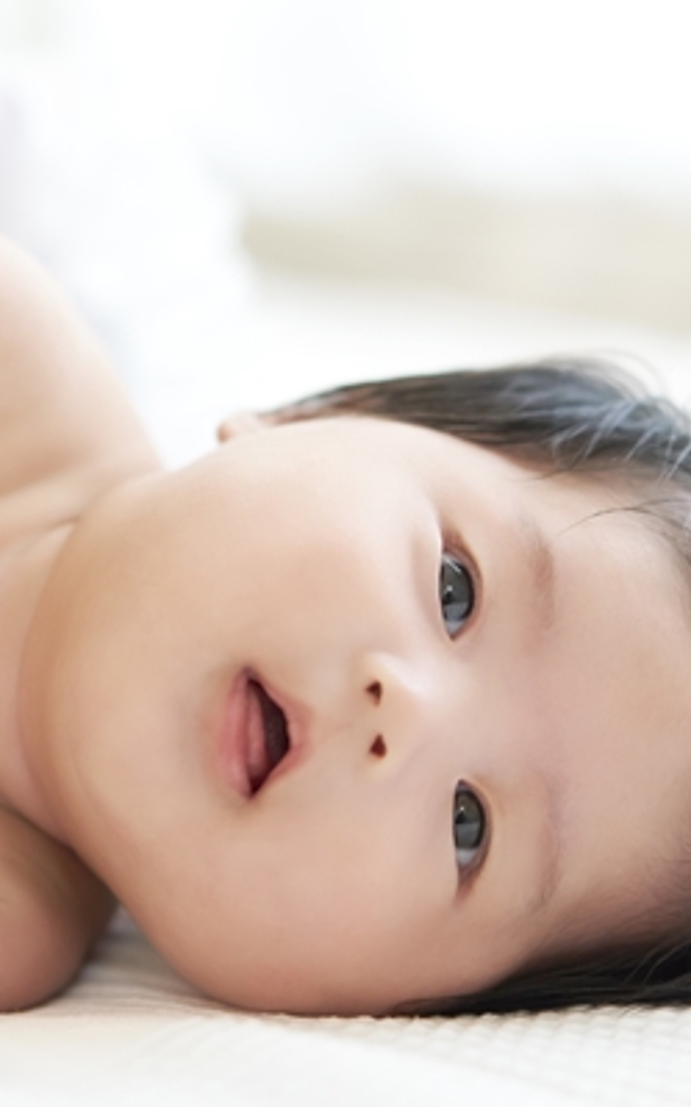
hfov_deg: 12.5
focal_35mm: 104
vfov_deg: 20.0
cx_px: 92
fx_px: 3137
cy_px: 430
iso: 400
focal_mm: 55
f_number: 1.8
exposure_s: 1/125
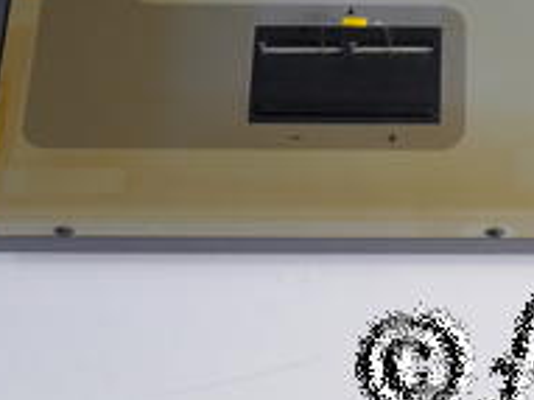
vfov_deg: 13.4
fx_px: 1680
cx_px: 478
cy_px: 31
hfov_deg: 17.8
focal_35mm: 109
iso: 400
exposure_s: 1/2.5
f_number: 13
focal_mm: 26
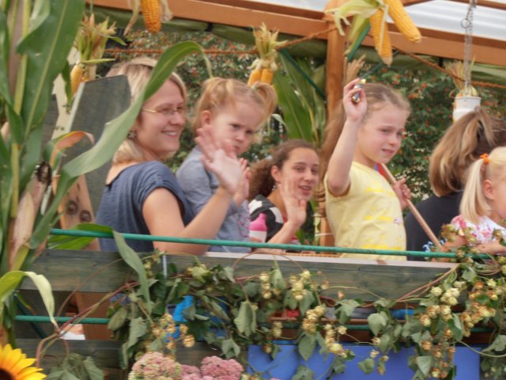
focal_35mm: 111
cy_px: 190
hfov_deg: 17.7
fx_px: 1623
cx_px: 253
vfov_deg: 13.3
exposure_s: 1/100
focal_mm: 19.64
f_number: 5.5
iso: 80
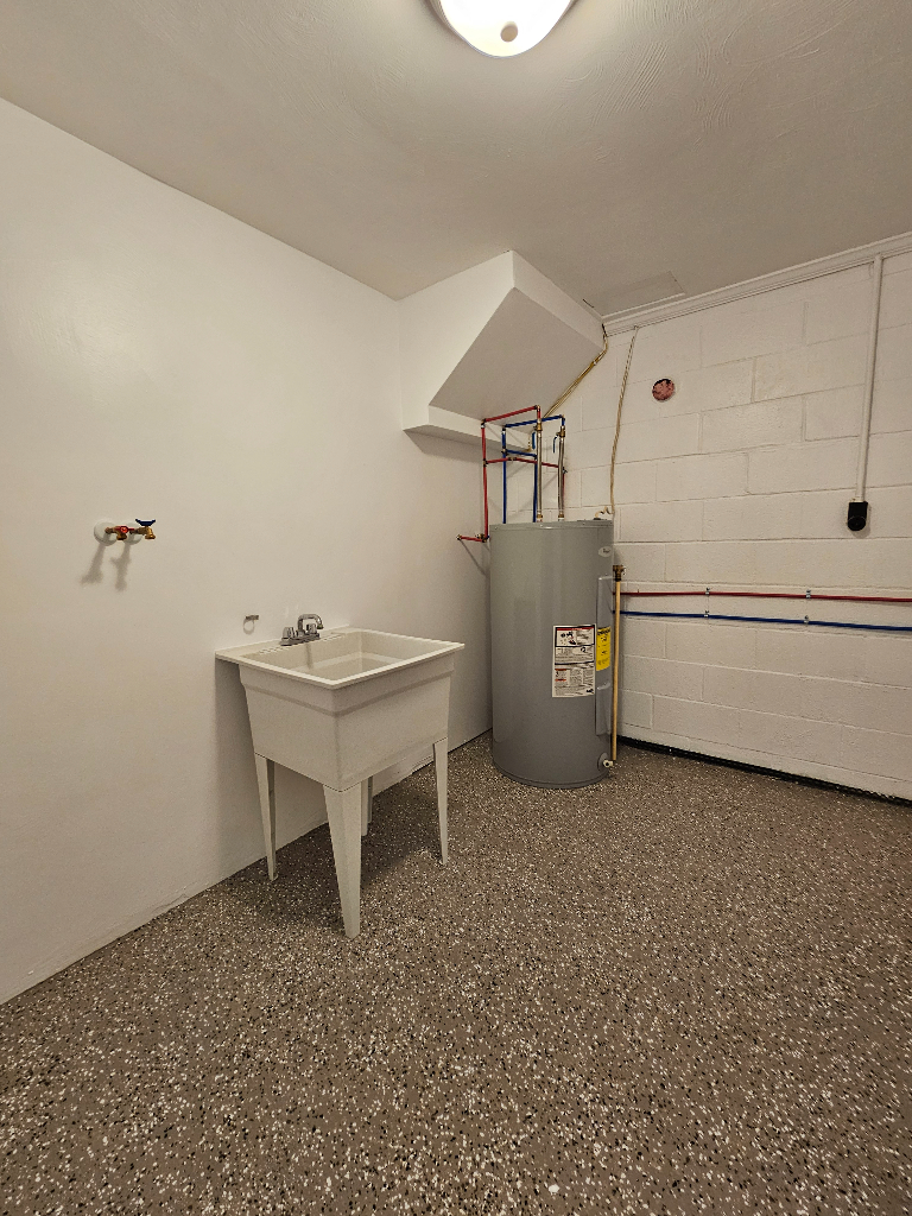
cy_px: 608
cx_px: 456
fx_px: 457
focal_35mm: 13
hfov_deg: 89.9
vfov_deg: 106.2
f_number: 2.2
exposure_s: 1/60
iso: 200
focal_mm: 2.2
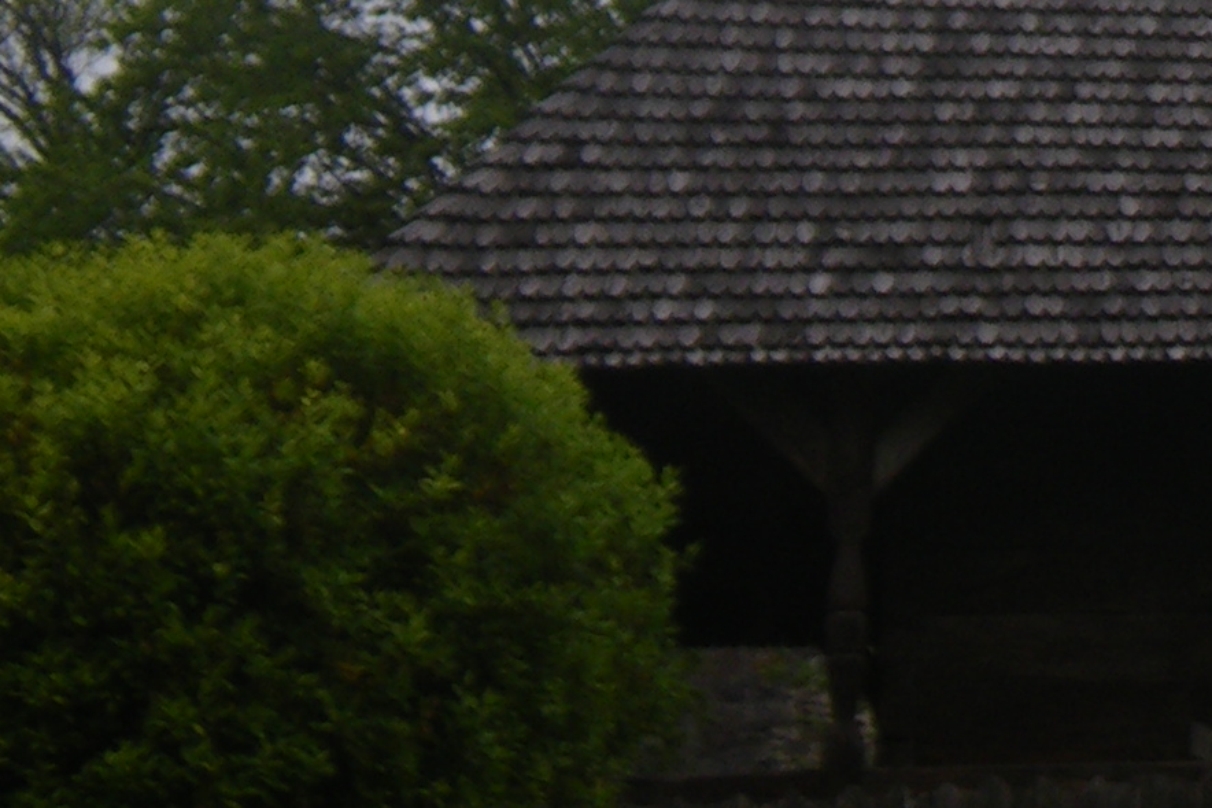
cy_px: -834
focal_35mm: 146
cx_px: 1930
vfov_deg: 8.8
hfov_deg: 13.1
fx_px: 4914
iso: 50
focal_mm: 6.1
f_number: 3.8
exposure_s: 1/125
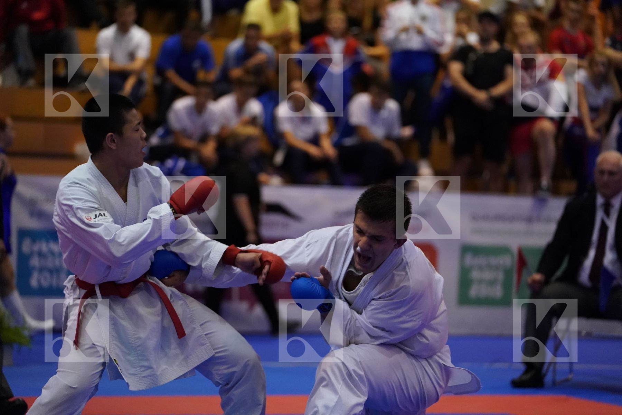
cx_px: 311
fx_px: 2384
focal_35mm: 138
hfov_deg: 14.9
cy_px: 208
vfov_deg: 9.9
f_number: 2.8
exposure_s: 1/800
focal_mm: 138
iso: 6400
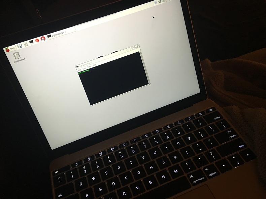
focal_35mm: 29
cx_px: 133
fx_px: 223
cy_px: 100
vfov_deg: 48.3
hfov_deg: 61.6
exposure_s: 1/8
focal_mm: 4.15
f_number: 2.2
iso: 80
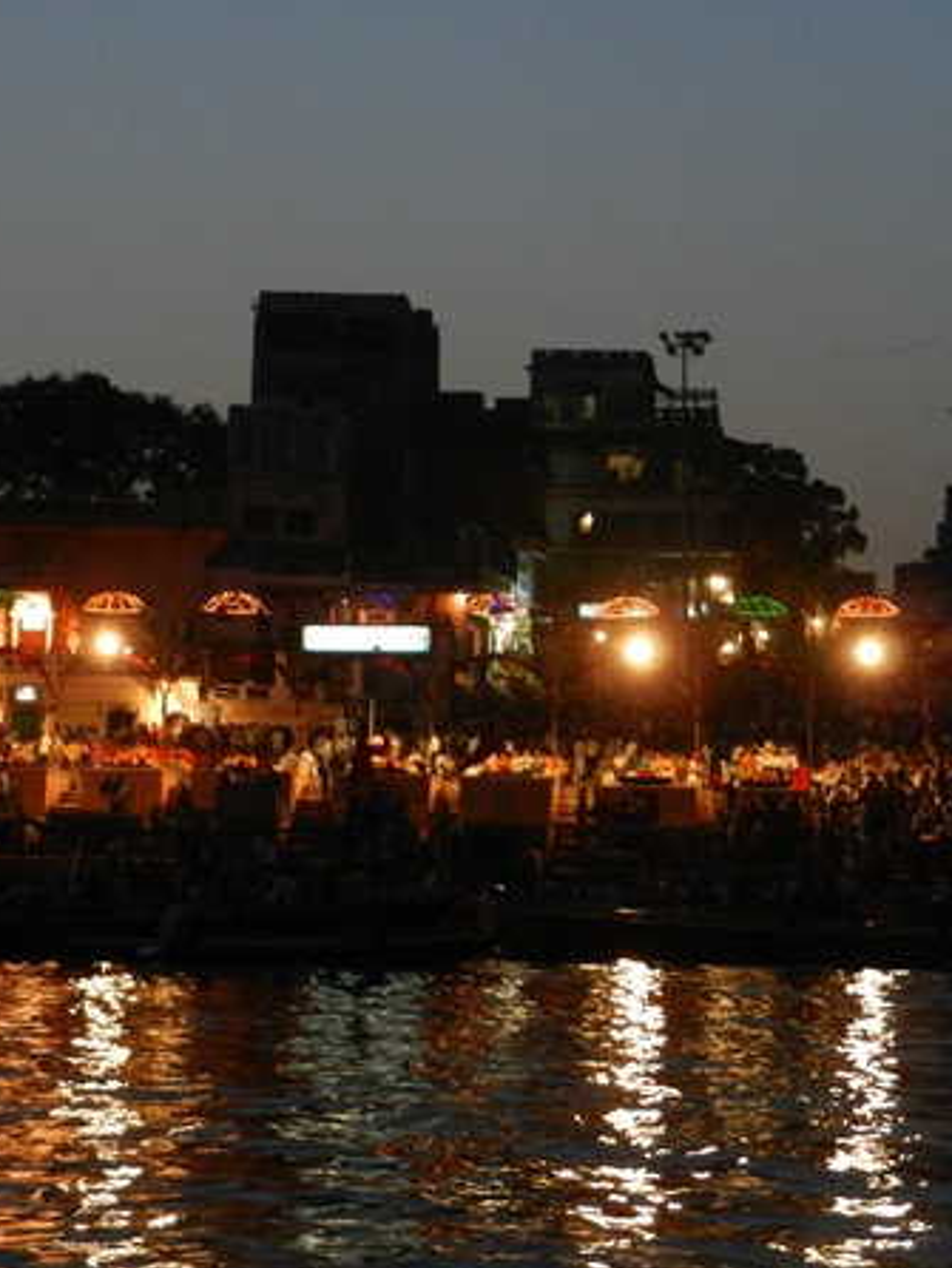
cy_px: 631
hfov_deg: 19.4
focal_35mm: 76
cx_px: 364
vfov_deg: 25.6
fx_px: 2784
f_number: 4.4
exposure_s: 1/15
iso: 360
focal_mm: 9.4
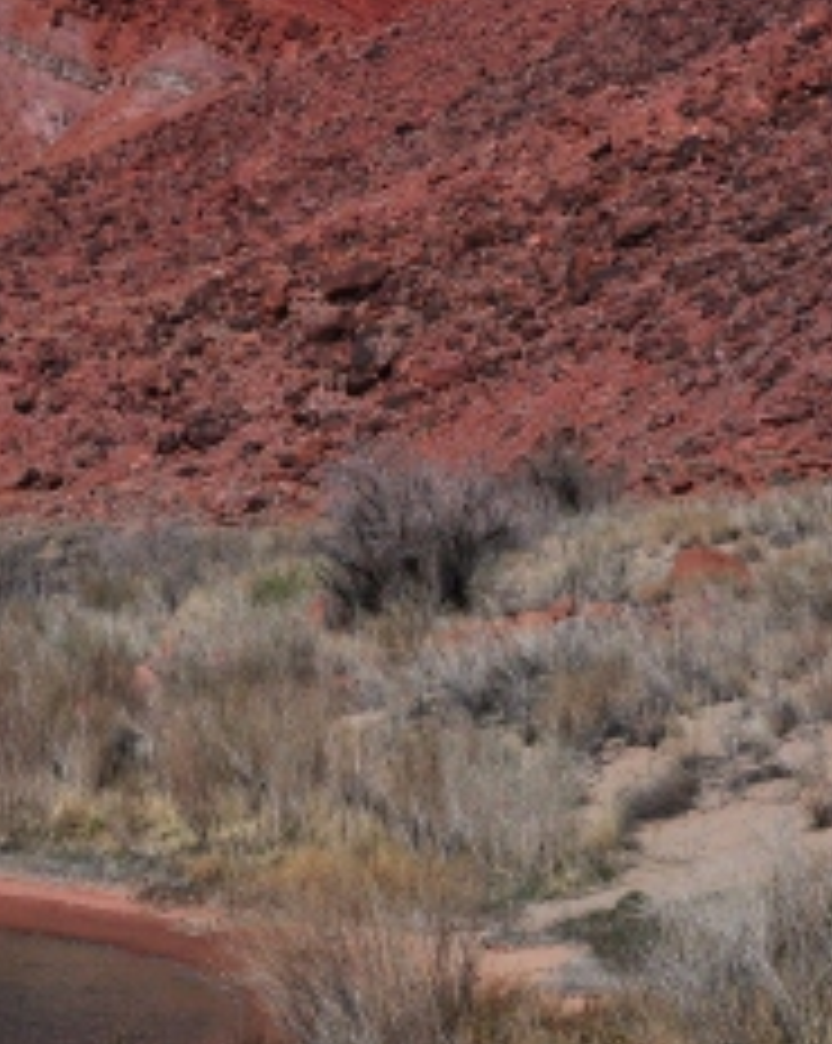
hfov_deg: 8.9
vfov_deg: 11.3
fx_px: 5274
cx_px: -243
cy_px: 704
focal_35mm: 171
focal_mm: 44
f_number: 19
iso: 200
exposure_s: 1/250
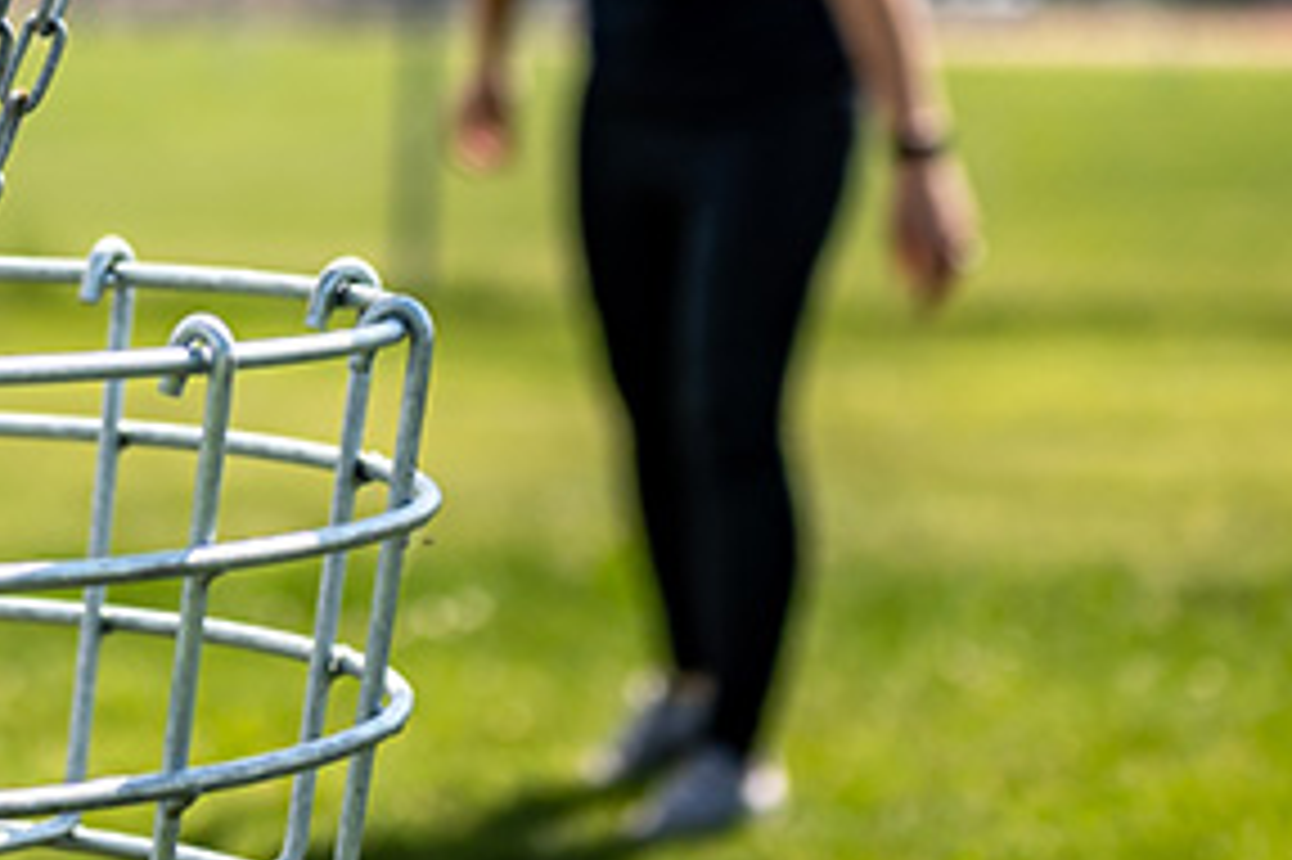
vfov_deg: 8.6
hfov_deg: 13.0
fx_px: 5631
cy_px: -250
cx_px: 185
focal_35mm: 157
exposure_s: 1/8000
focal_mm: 50
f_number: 1.8
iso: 100
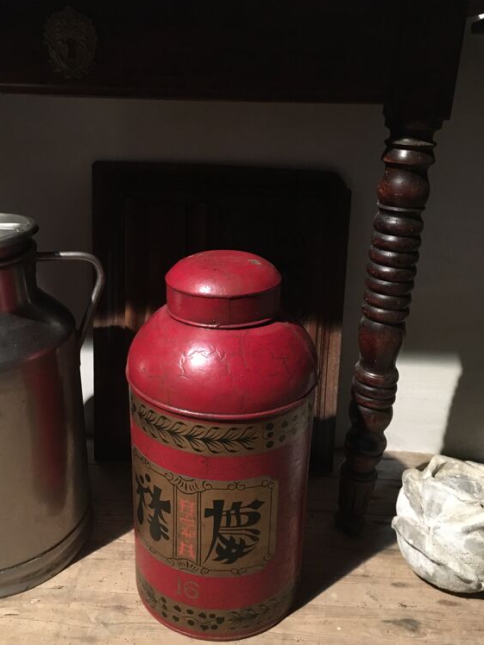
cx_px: 229
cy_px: 312
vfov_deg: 58.3
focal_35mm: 31
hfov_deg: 45.4
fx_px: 578
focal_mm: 4.15
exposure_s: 1/17
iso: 500
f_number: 2.2
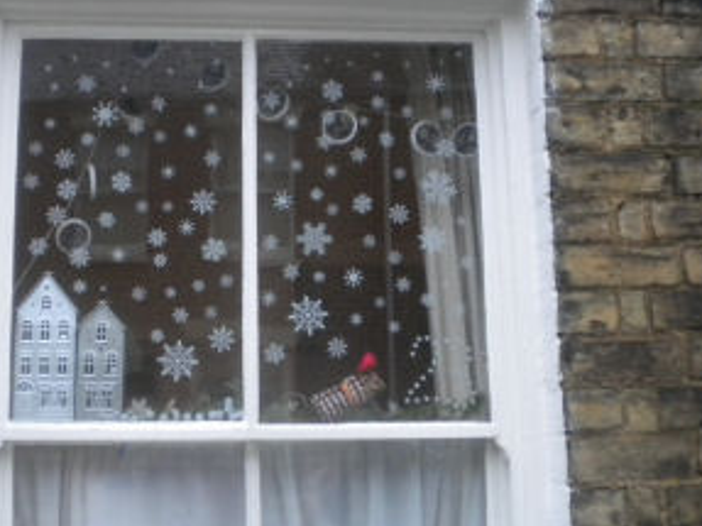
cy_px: 258
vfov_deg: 29.1
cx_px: 262
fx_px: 1014
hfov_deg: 38.0
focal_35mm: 50
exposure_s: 1/97.4
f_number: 3.1
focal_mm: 6.3
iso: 400
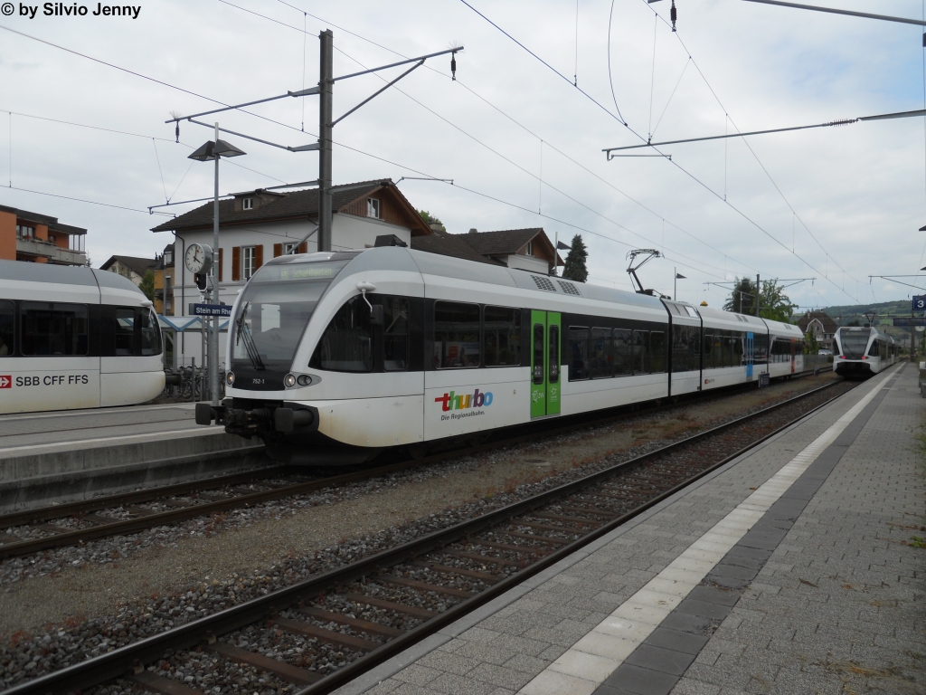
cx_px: 463
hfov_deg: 63.4
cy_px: 348
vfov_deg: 49.7
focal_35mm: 28
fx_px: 749
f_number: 5.4
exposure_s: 1/320
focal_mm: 5
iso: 80
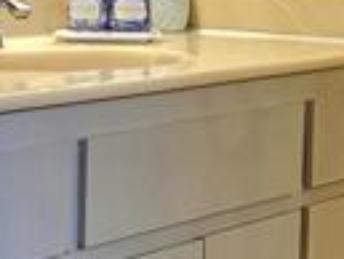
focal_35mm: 103
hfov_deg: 17.5
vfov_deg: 14.3
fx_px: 1025
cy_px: 27
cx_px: -136
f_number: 2.2
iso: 160
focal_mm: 2.2
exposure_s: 1/60.2
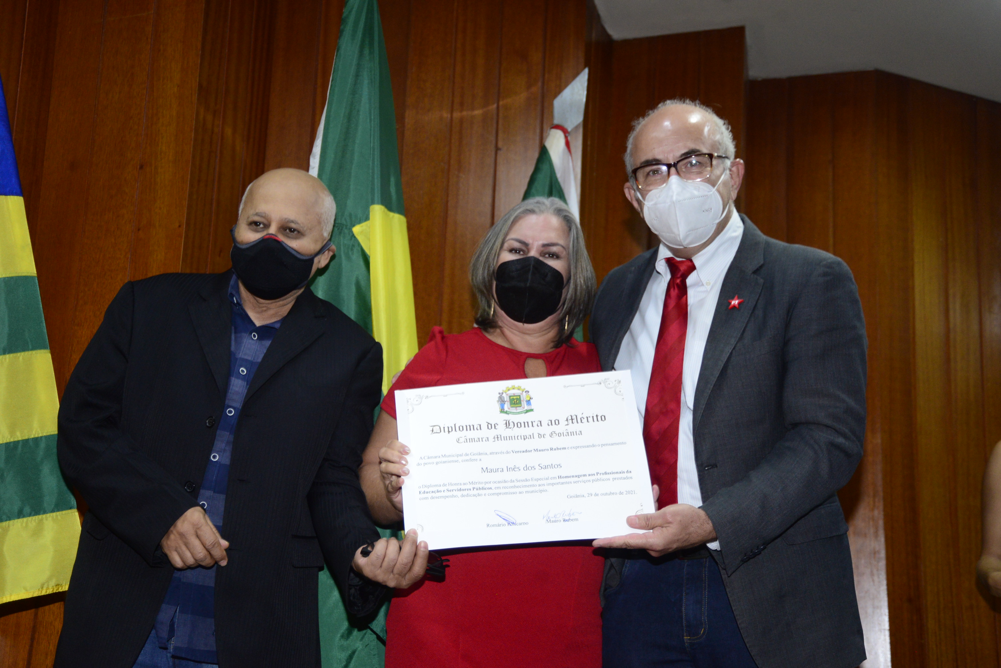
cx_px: 500
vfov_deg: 26.0
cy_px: 334
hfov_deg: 38.2
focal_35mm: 52
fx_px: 1446
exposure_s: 1/125
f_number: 4.8
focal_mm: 52
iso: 2500
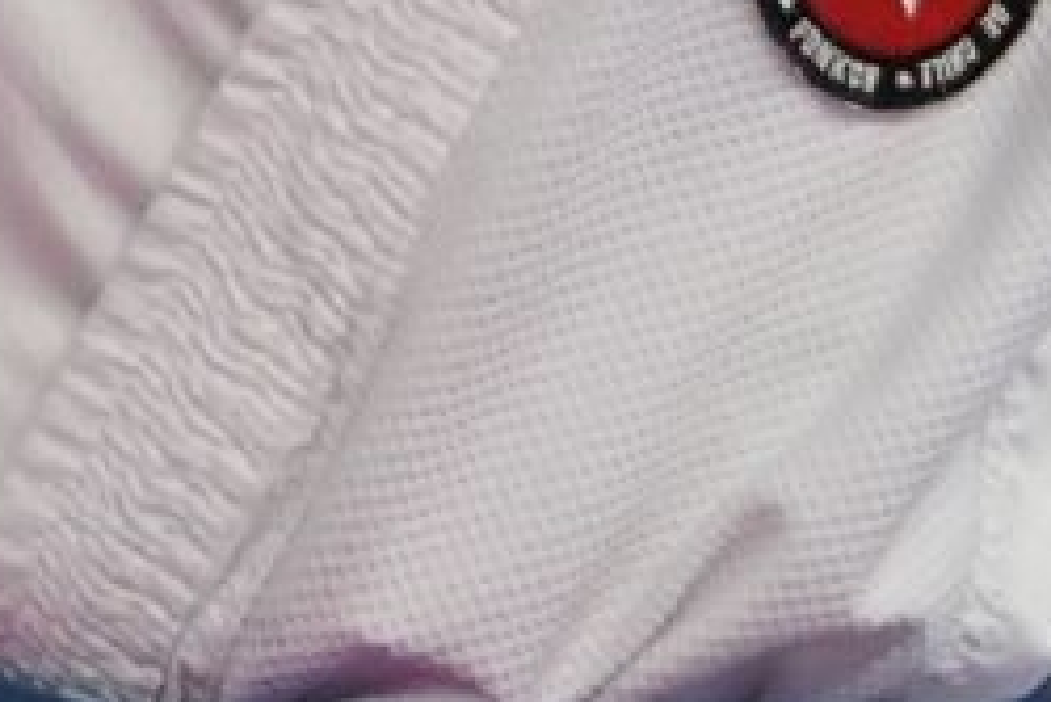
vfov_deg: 0.7
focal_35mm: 1926
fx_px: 56259
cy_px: -1467
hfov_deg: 1.1
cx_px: -719
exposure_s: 1/1000
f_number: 2.8
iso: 2500
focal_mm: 179
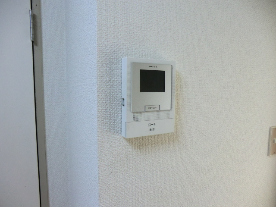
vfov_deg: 56.8
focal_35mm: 24
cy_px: 104
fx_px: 191
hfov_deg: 71.6
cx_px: 138
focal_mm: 4.3
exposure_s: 1/60
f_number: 3.2
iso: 125
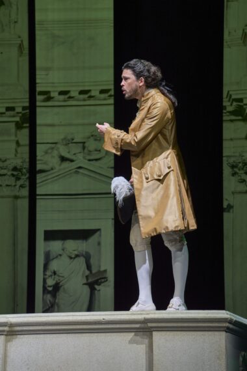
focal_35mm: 164
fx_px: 1692
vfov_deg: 12.5
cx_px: 124
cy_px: 186
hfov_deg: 8.4
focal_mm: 164.4
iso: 800
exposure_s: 1/100
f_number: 5.6
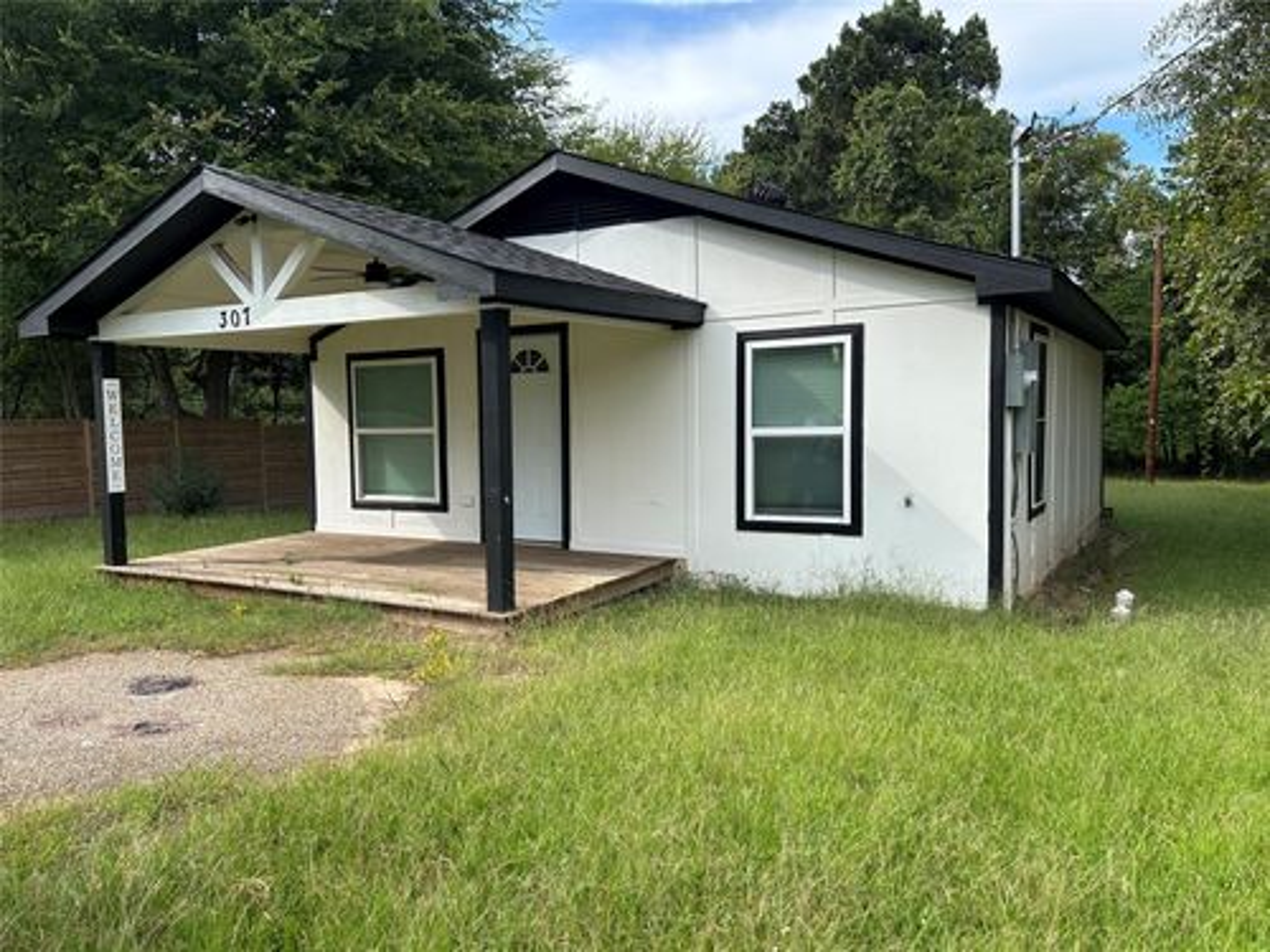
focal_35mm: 26
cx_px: 635
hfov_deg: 67.3
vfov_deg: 53.1
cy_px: 476
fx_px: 954
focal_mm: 5.7
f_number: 1.5
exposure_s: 1/1344
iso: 50
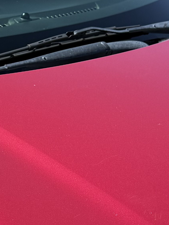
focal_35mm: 121
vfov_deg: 16.1
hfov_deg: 11.8
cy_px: 188
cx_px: -64
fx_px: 788
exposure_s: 1/1689
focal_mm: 6.76
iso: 80
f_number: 1.78
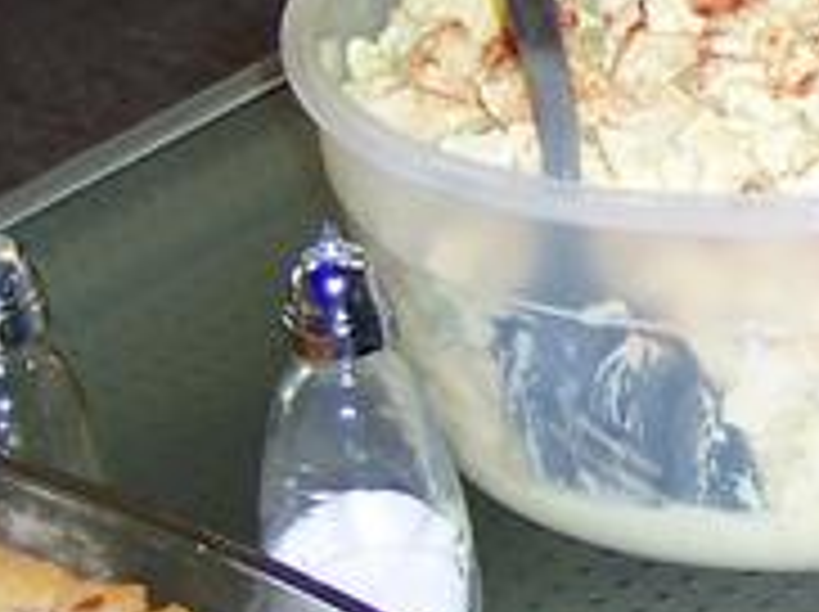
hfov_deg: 10.2
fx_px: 4442
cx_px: 1210
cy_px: 32
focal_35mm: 188
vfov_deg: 7.9
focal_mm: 8
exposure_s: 1/30
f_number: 2.8
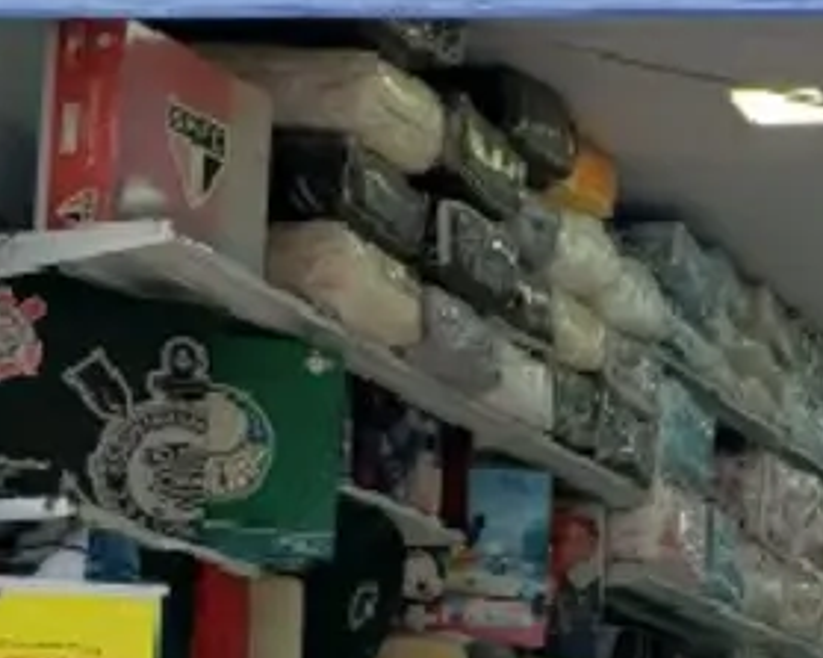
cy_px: 460
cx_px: 1242
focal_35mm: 105
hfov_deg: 16.6
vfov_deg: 14.6
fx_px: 2557
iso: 50
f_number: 2.4
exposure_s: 1/196
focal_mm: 4.3
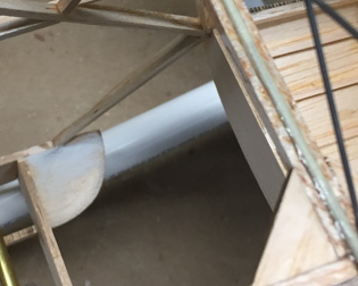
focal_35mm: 72
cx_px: 84
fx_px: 763
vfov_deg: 21.1
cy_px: 70
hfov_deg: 26.0
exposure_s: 1/40
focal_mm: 4.15
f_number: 2.2
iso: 32
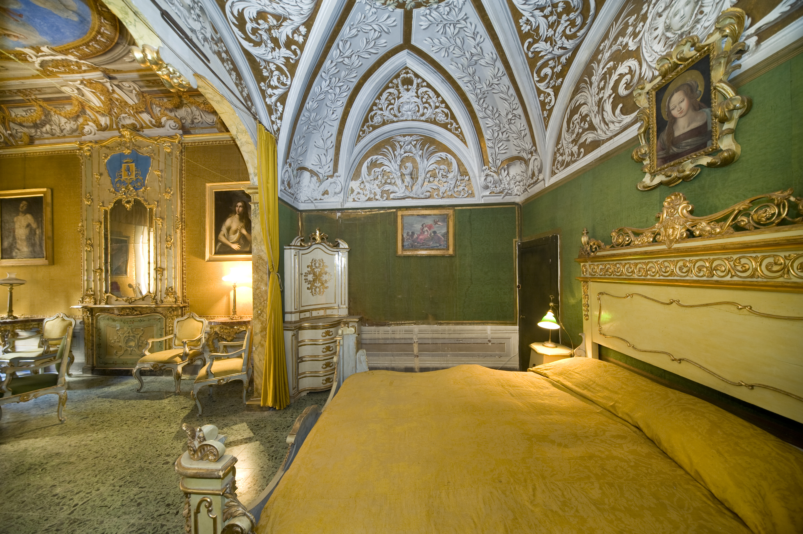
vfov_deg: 89.9
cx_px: 402
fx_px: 267
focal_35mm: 12
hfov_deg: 112.7
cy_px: 267
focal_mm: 12
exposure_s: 1.6
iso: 200
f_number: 10
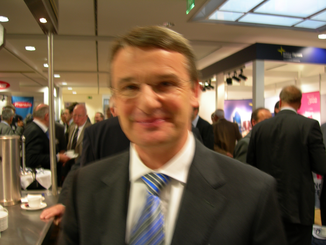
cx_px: 163
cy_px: 122
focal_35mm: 38
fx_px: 358
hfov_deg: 49.0
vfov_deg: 37.7
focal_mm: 7.8
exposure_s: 1/5
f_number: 2.8
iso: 50
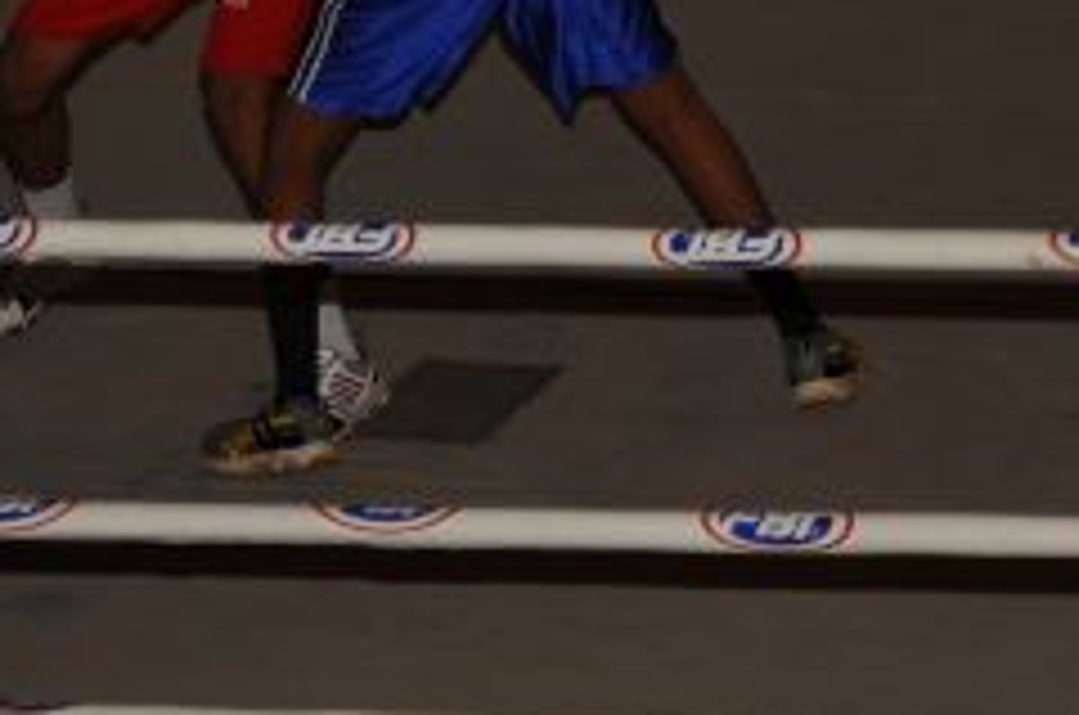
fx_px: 9520
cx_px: 450
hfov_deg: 6.5
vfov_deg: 4.3
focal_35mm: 318
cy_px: -166
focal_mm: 85
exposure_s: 1/90
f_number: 5.6
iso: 200
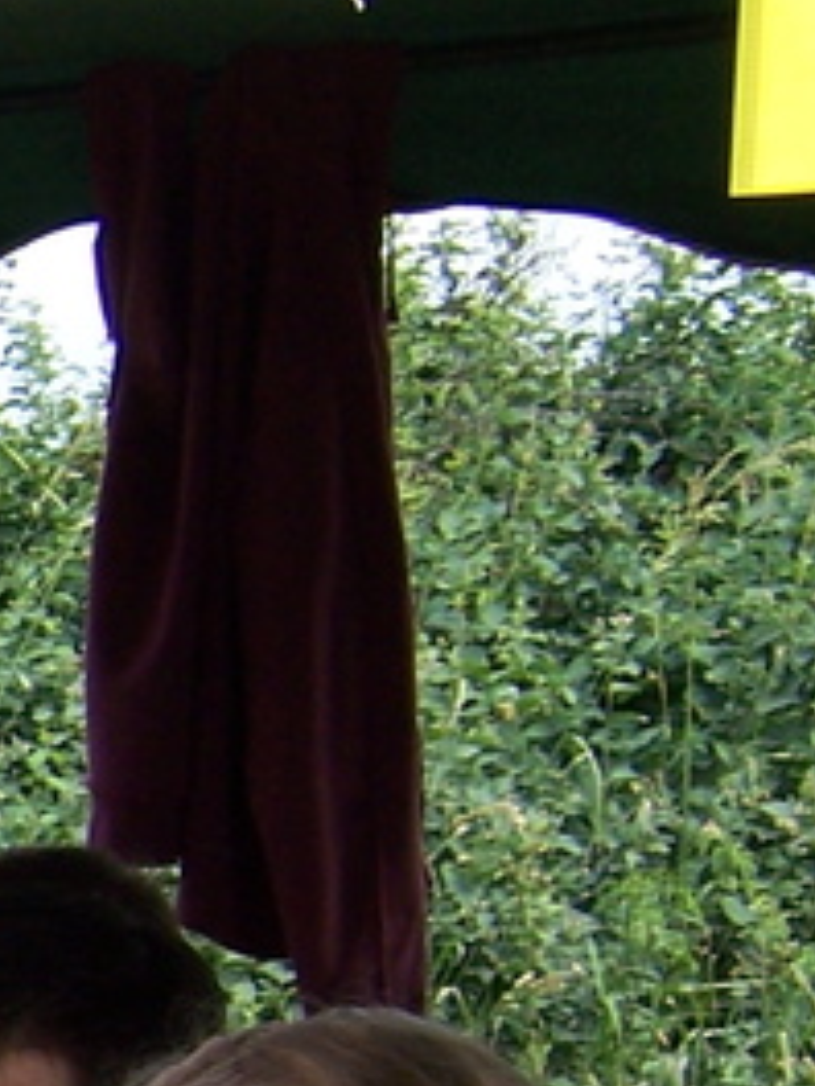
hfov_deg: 9.9
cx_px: -1264
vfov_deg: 14.9
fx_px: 4018
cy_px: 1300
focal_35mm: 128
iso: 80
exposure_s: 1/350
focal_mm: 5.5
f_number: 3.4
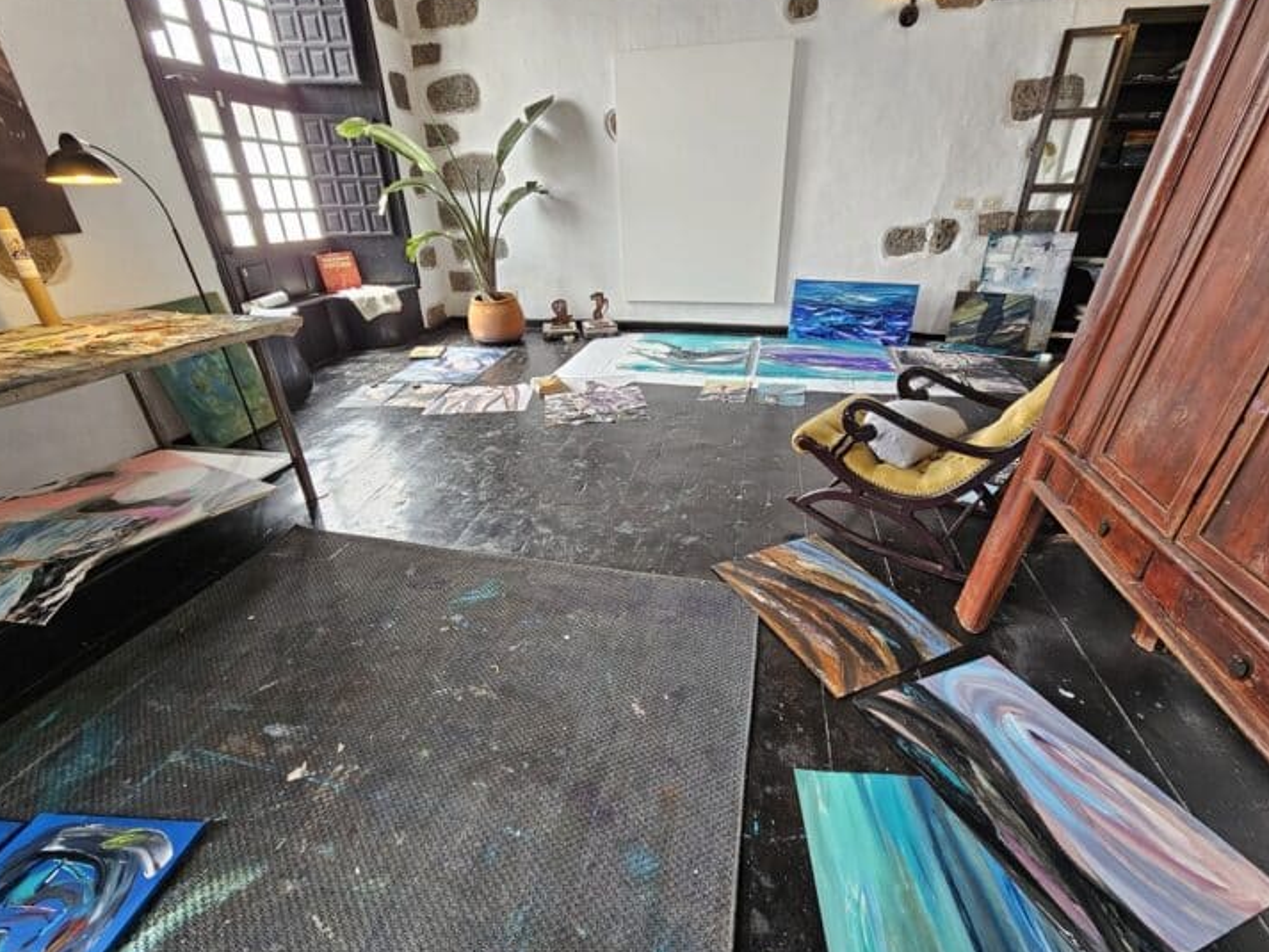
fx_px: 513
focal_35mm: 14
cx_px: 646
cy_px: 486
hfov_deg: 102.0
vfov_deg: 85.7
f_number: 2.2
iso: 100
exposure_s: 1/50
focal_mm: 2.2
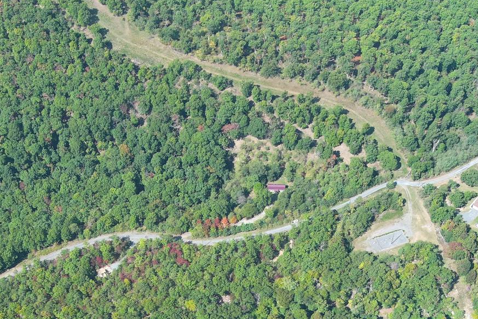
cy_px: 325
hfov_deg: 29.6
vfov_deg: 19.4
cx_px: 210
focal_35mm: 68
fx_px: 903
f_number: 2.8
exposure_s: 1/473
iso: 100
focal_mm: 10.57
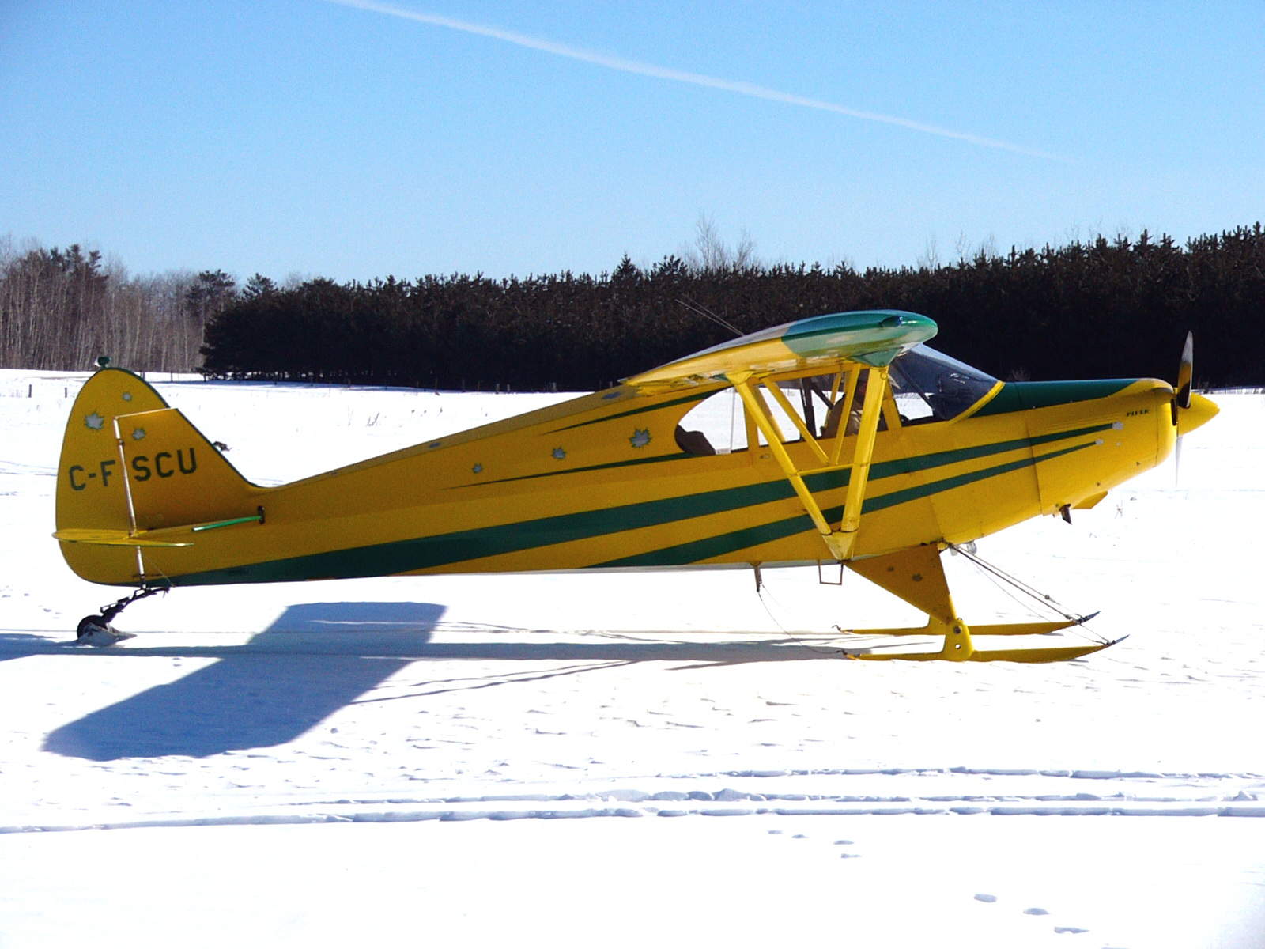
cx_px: 632
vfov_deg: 14.5
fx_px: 3727
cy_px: 474
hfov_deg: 19.3
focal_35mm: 102
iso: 50
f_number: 8
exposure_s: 1/2000
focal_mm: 13.4
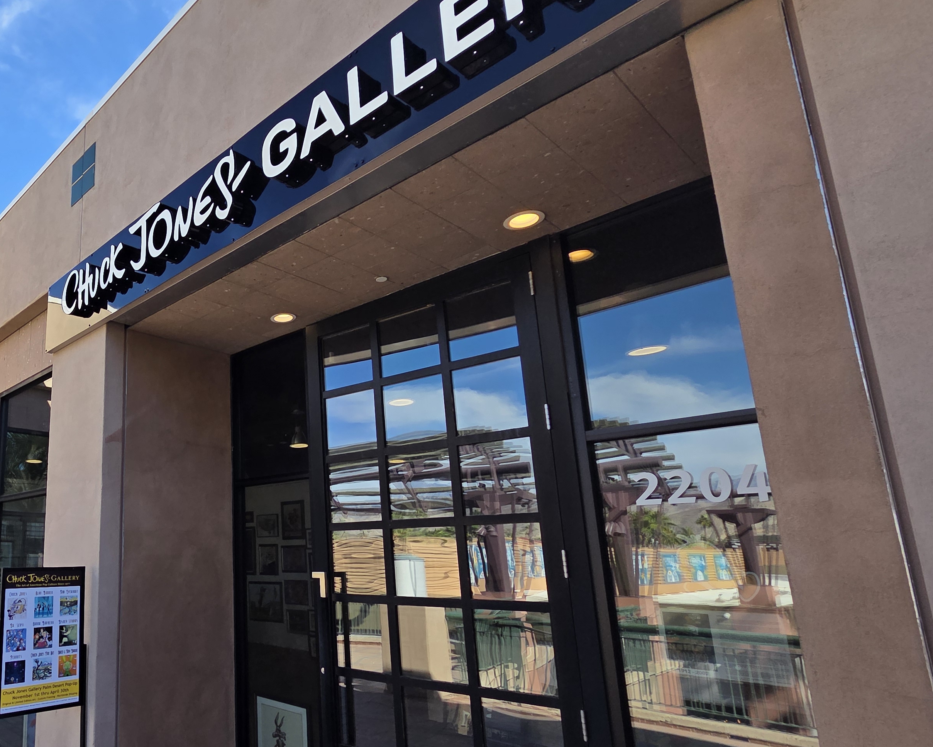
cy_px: 424
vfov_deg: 65.3
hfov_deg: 69.5
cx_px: 177
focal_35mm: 21
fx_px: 580
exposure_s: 1/1002
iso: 50
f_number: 2.2
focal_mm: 2.2
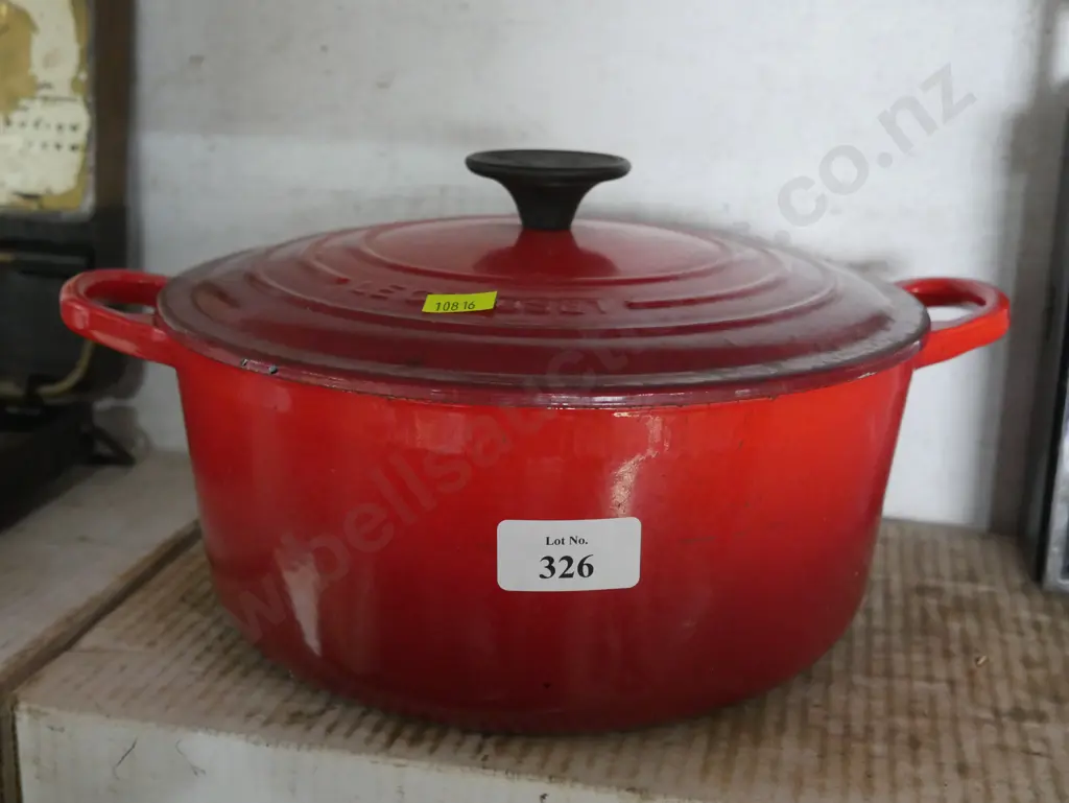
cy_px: 402
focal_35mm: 44
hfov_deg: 42.9
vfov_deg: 32.9
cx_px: 534
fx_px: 1359
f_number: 4.7
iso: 3200
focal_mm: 22
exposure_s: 1/60
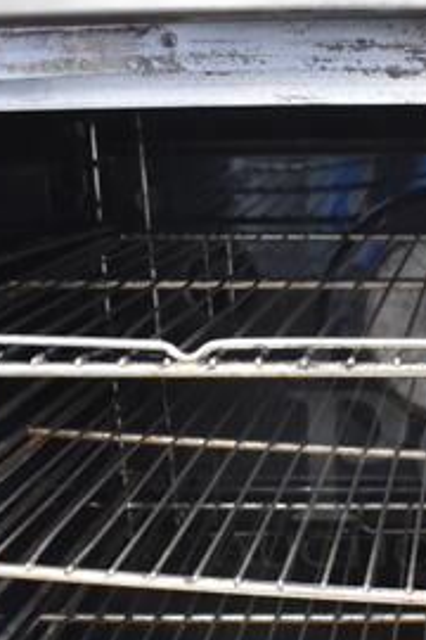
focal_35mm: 61
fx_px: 1083
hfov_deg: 21.2
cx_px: 464
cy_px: 450
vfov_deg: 32.5
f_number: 3.5
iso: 2000
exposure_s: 1/30
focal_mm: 18
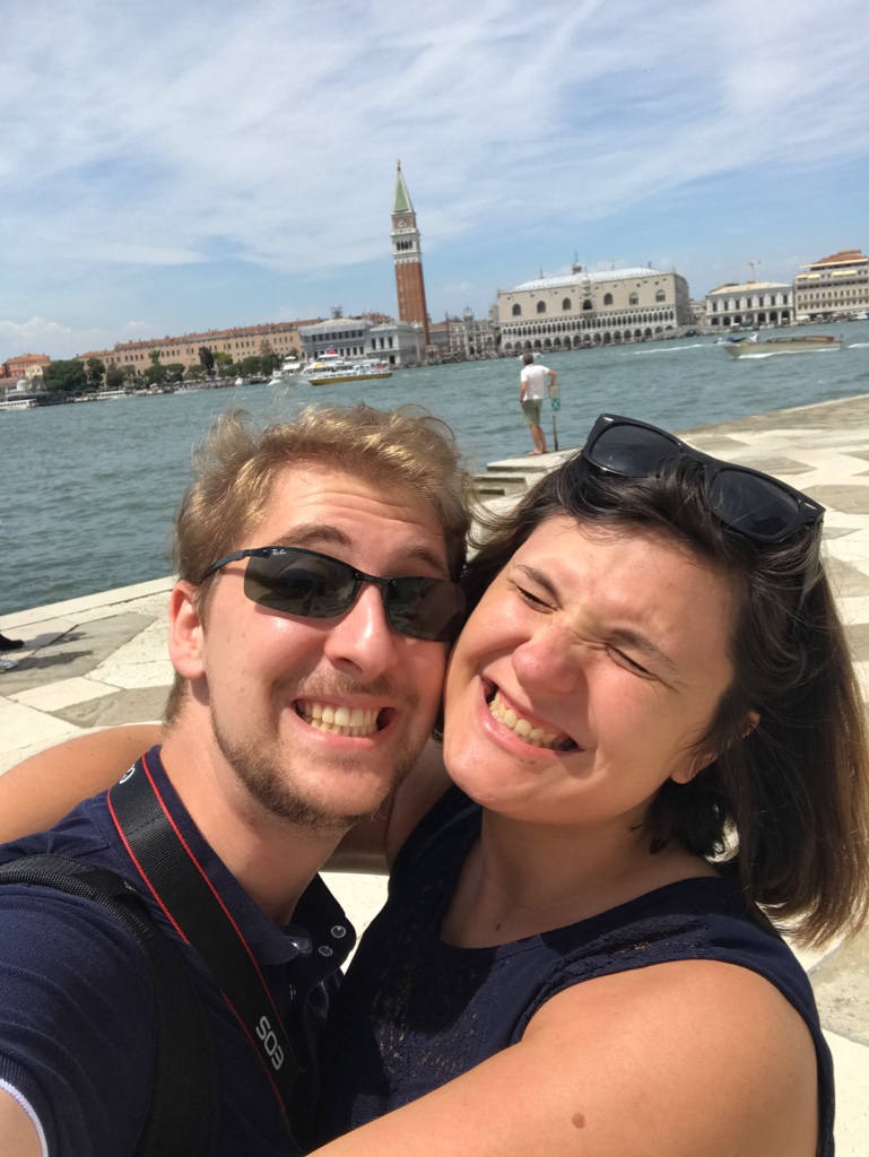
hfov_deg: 44.2
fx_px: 1070
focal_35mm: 32
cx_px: 434
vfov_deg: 56.8
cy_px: 578
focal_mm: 2.87
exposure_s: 1/1486
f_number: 2.2
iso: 25
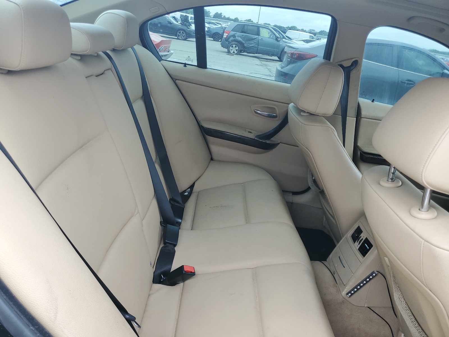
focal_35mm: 26
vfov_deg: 53.1
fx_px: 337
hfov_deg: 67.3
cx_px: 224
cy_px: 168
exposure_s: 1/263
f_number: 1.5
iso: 50
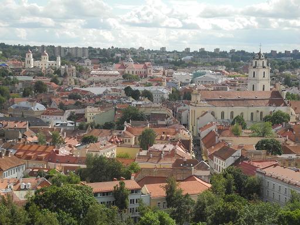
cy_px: 112
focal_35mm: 76
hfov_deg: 25.7
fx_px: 659
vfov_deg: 19.4
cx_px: 150
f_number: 4
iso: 100
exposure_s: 1/800
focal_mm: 16.3
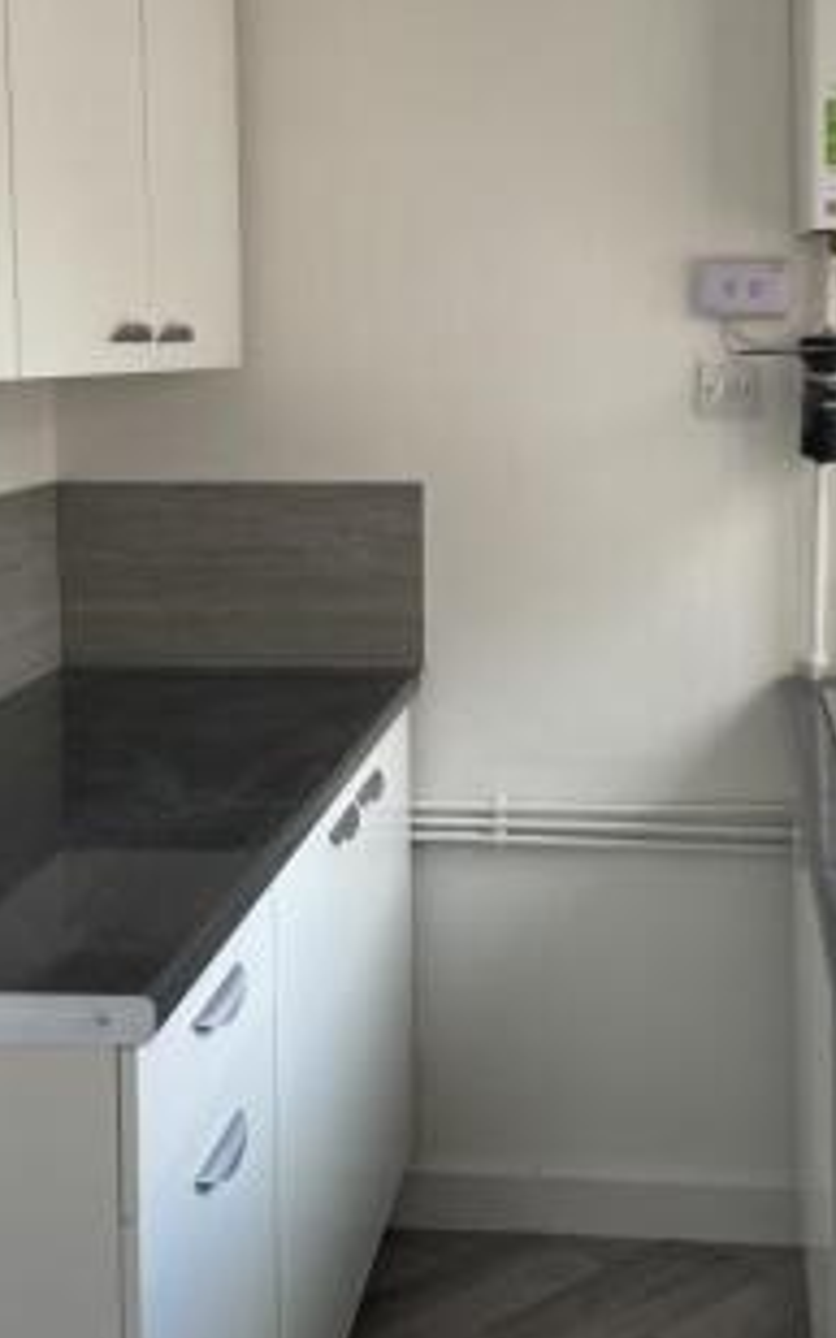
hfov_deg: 24.8
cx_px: 487
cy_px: 517
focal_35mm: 52
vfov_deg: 38.7
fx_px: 1896
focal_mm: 4.2
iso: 64
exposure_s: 1/121
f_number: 1.6
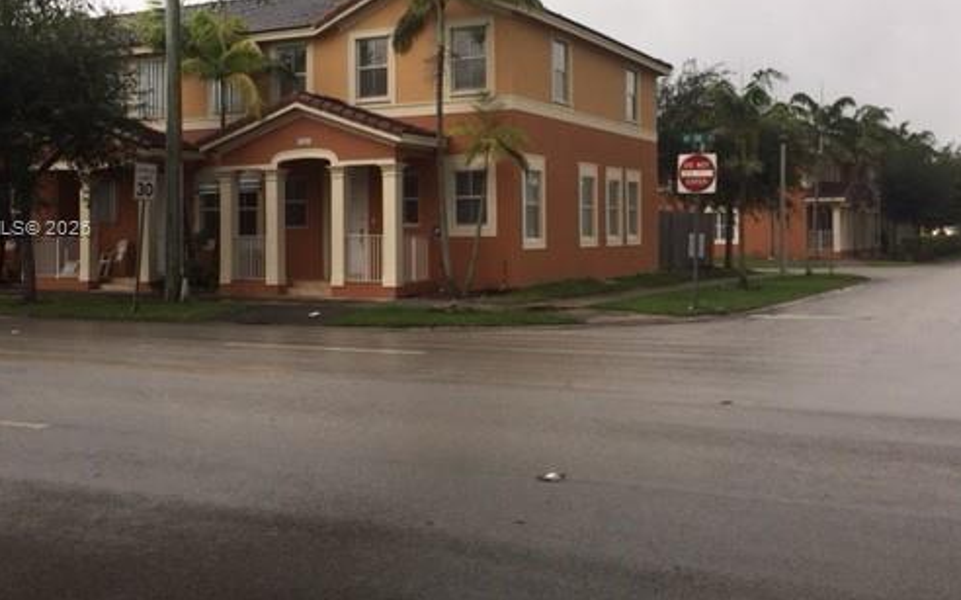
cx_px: 449
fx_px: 1047
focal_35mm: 40
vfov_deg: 31.8
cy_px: 229
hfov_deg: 49.3
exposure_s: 1/465
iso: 32
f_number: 2.2
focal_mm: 4.15
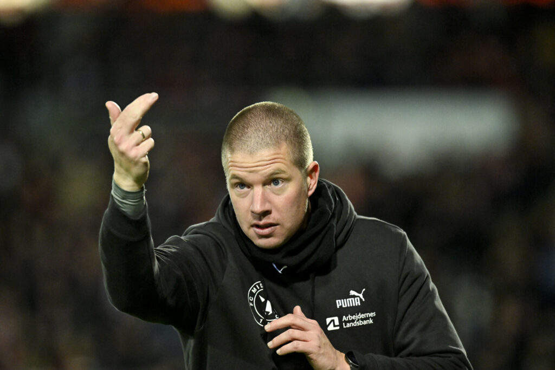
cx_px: 278
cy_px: 185
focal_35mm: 400
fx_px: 6167
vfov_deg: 3.4
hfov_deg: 5.2
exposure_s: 1/2000
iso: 2000
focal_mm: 400
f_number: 4.5
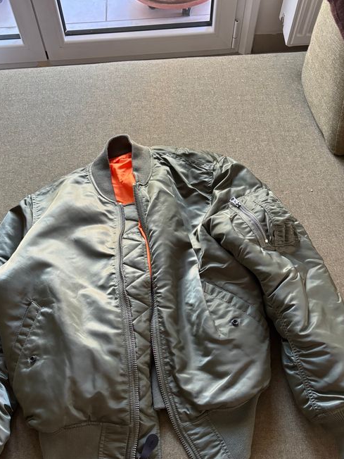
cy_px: 254
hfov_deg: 41.7
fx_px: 451
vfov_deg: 53.8
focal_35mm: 34
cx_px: 143
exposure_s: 1/60
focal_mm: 5.96
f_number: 1.6
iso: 400
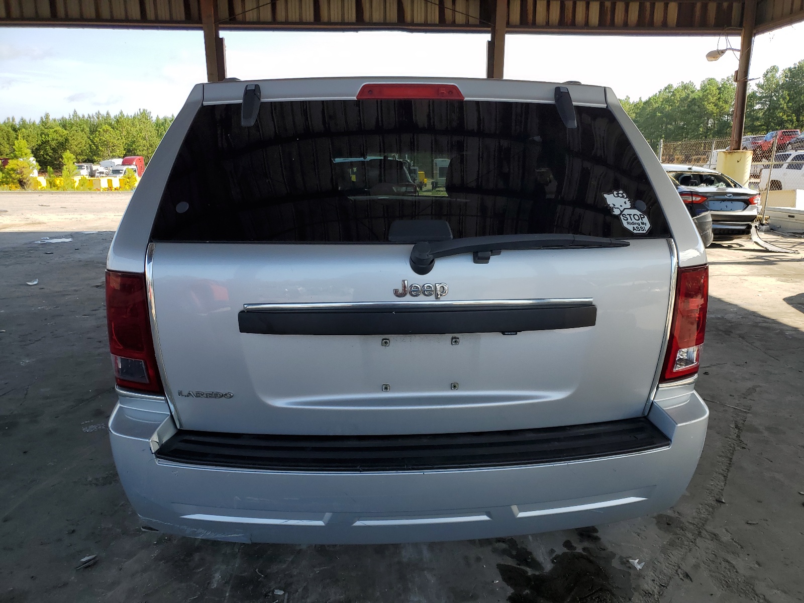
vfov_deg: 53.1
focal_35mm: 26
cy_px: 302
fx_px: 604
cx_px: 402
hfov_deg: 67.3
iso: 50
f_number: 1.5
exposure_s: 1/1111
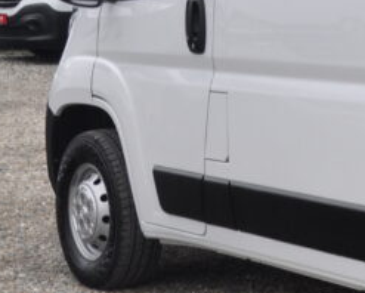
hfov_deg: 13.6
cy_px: 49
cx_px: 638
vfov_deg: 12.0
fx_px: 1384
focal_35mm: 128
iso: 400
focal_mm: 22
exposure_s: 1/100
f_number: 5
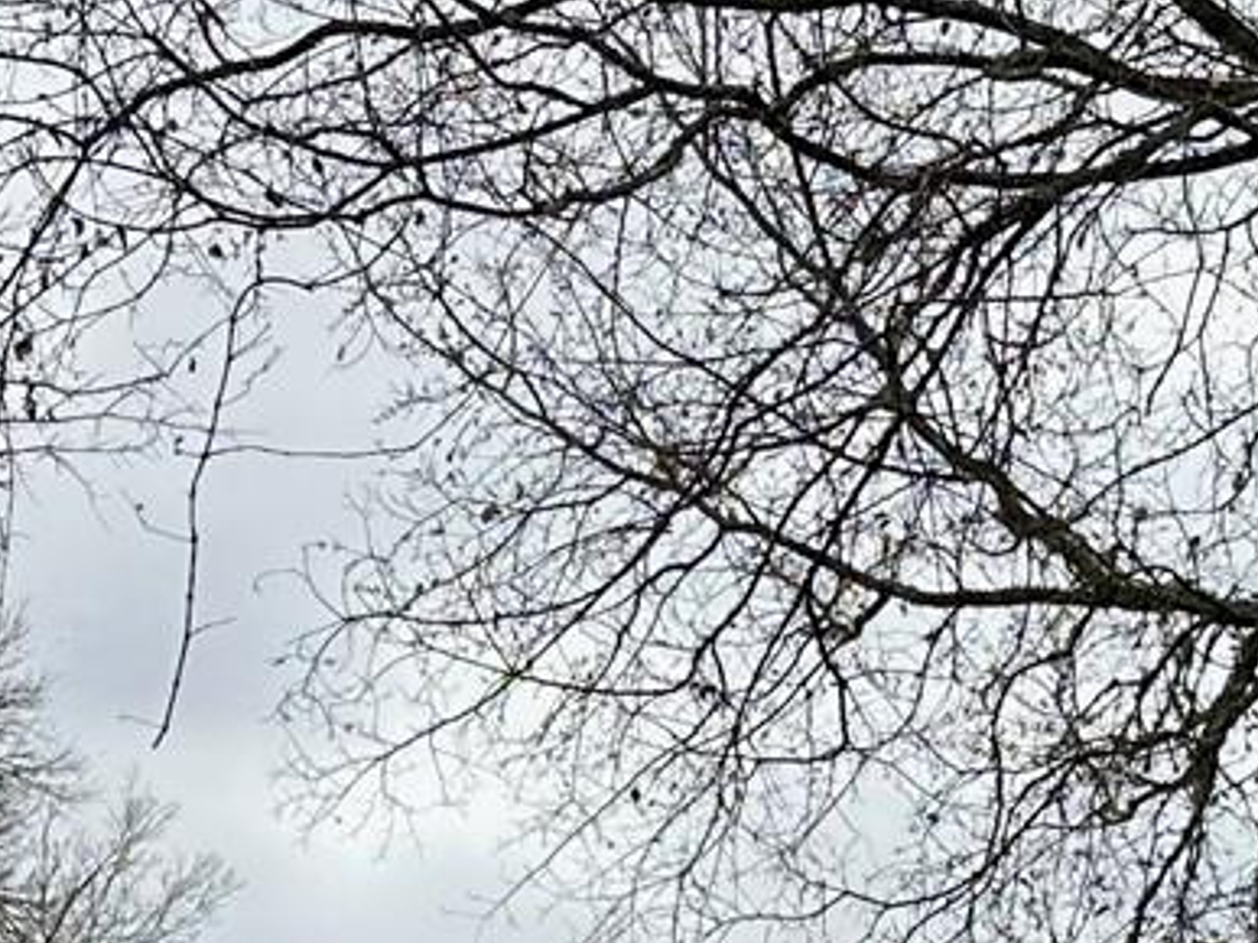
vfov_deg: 11.3
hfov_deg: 15.5
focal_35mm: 127
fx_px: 4614
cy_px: 1249
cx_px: 861
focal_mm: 6.86
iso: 80
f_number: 1.78
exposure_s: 1/2110
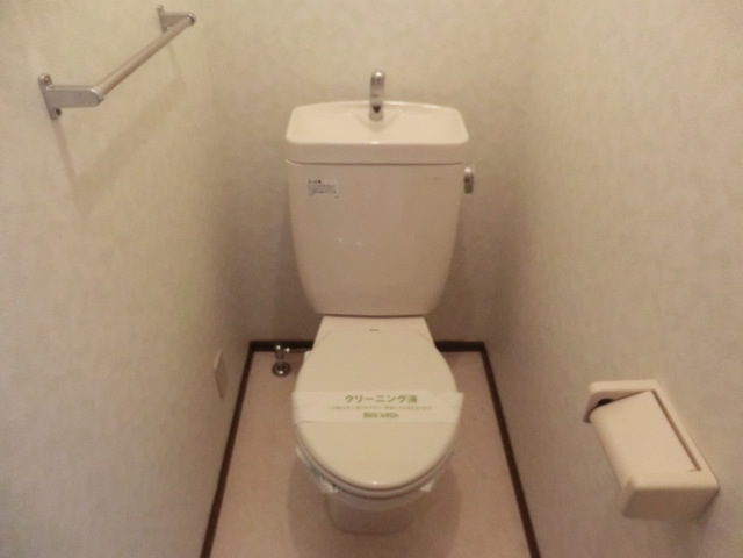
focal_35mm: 24
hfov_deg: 71.6
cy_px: 279
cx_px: 372
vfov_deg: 56.8
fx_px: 515
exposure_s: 1/60
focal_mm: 4.3
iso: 500
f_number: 3.2
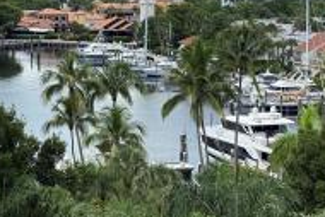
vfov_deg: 13.1
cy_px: 101
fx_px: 949
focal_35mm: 105
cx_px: 133
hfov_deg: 19.4
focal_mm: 6.76
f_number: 1.78
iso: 100
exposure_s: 1/4098
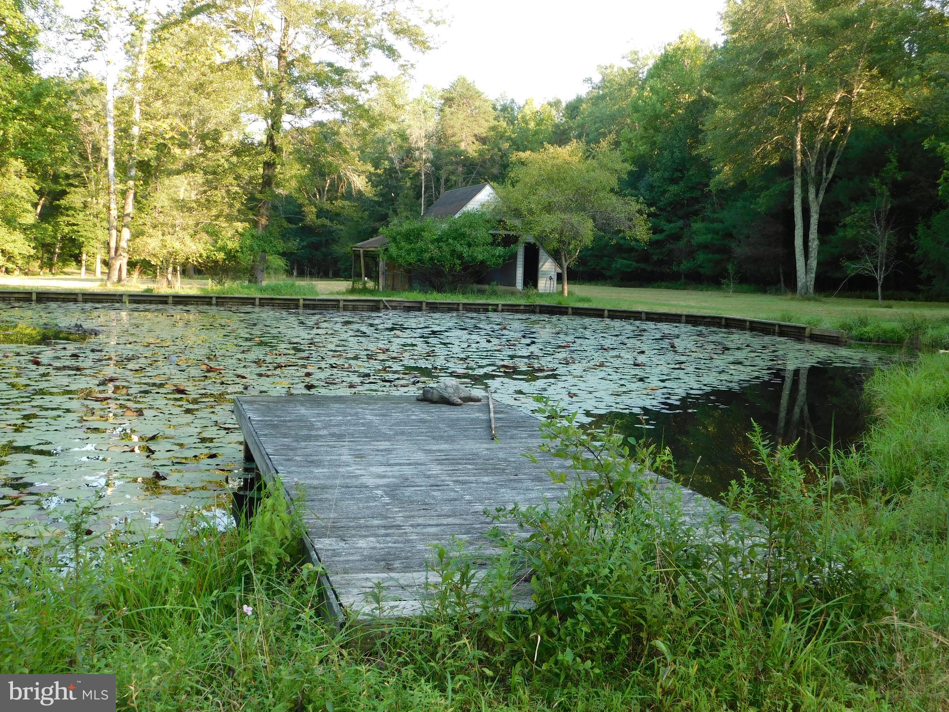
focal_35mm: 36
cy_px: 356
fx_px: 987
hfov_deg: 51.4
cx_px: 474
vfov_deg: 39.7
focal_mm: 6.3
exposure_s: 1/125
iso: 125
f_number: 3.5
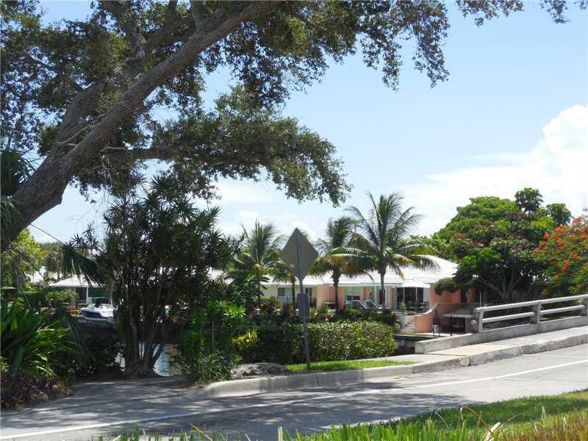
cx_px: 294
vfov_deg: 22.3
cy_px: 220
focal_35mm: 66
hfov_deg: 29.4
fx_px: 1121
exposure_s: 1/640
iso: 125
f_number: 4.2
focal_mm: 10.9
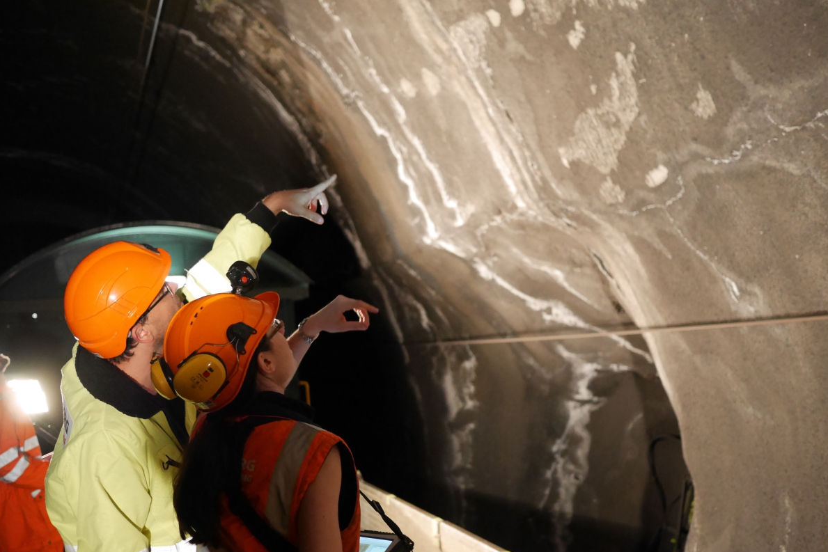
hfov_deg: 46.4
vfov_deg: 31.9
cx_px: 416
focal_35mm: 42
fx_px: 966
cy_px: 313
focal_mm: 20
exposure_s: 1/60
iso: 2500
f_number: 1.7
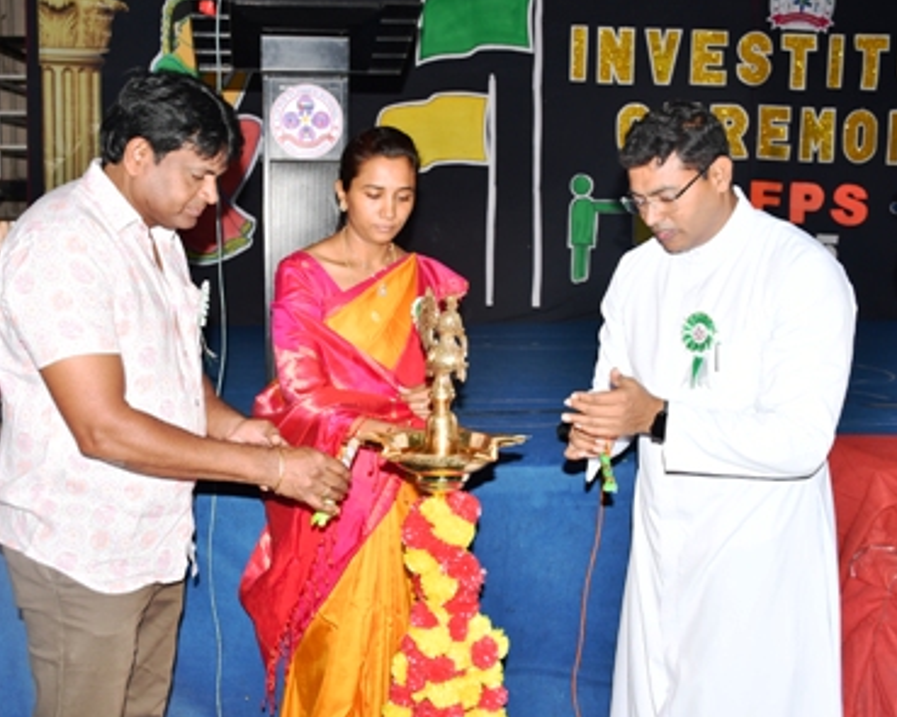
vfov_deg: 36.5
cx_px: 401
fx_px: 1088
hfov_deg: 44.7
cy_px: 358
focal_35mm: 41
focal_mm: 24
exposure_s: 1/160
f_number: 5.6
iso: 320
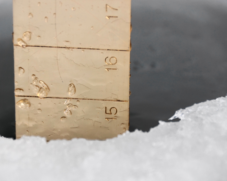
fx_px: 2849
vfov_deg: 3.7
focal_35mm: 424
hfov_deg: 4.6
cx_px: 103
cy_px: 90
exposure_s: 1/400
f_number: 6.3
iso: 200
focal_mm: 250
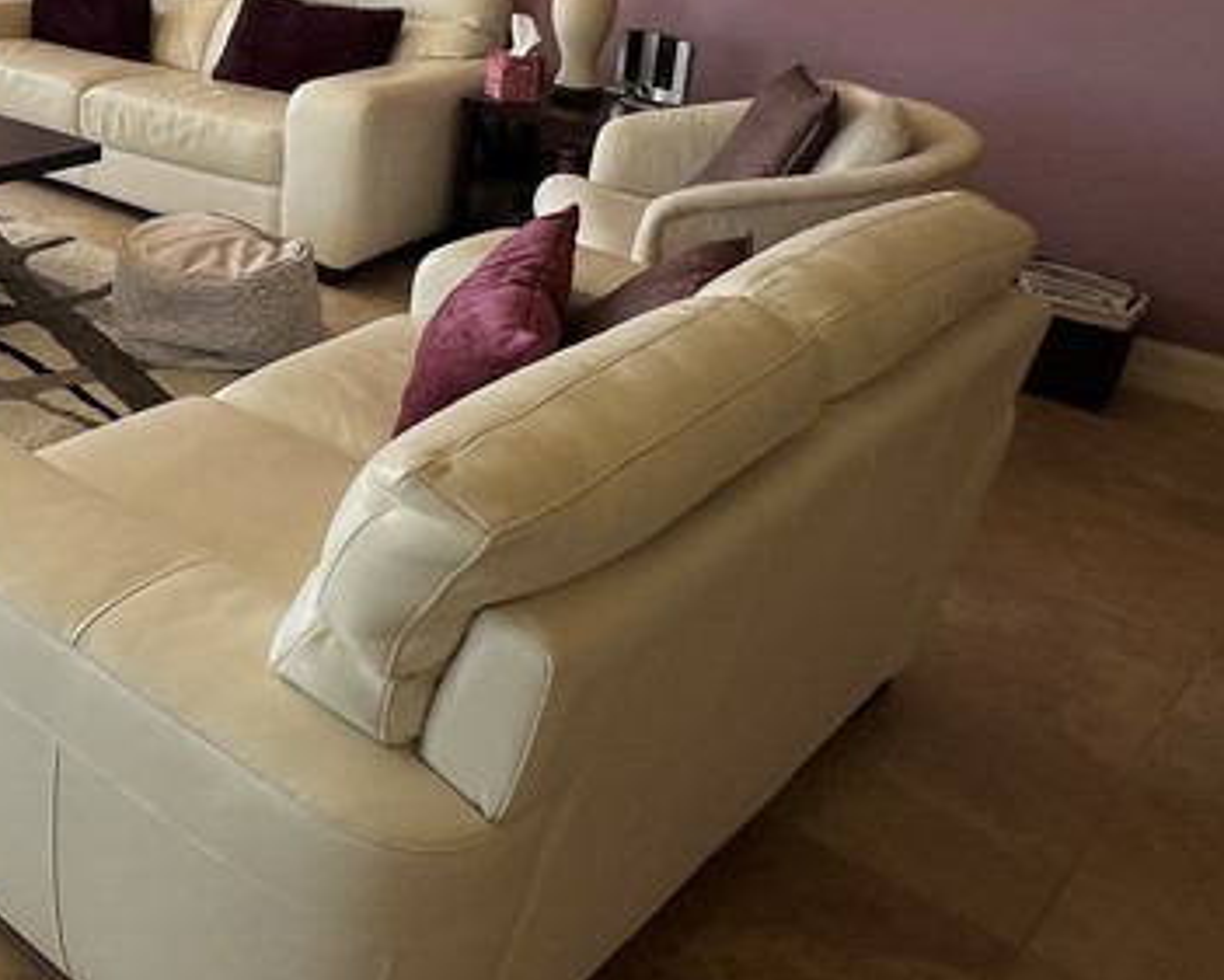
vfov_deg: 38.2
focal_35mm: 37
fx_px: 1341
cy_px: 153
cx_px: -45
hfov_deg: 41.5
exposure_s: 1/176
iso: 32
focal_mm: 1.57
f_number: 1.8
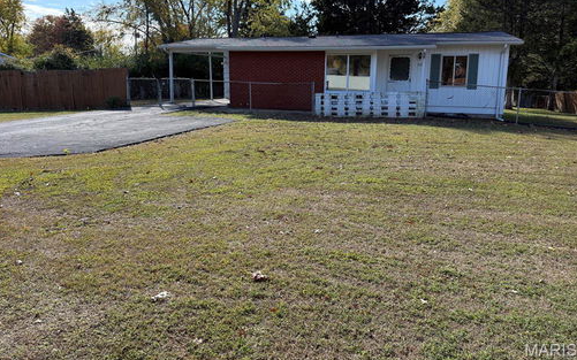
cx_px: 288
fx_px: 409
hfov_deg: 70.4
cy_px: 141
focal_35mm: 26
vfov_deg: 47.3
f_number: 1.78
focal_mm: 6.76
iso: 100
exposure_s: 1/1653
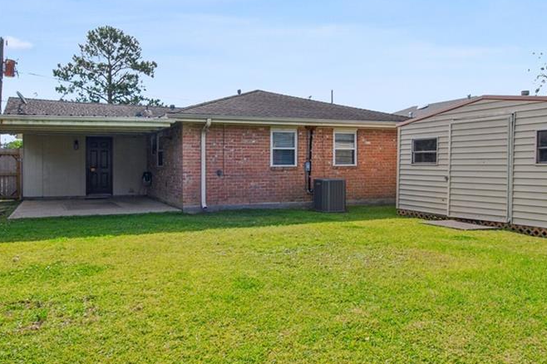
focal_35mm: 28
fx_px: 425
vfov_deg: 46.4
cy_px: 180
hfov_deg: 65.4
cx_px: 249
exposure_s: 1/125
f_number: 11
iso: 200
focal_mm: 12
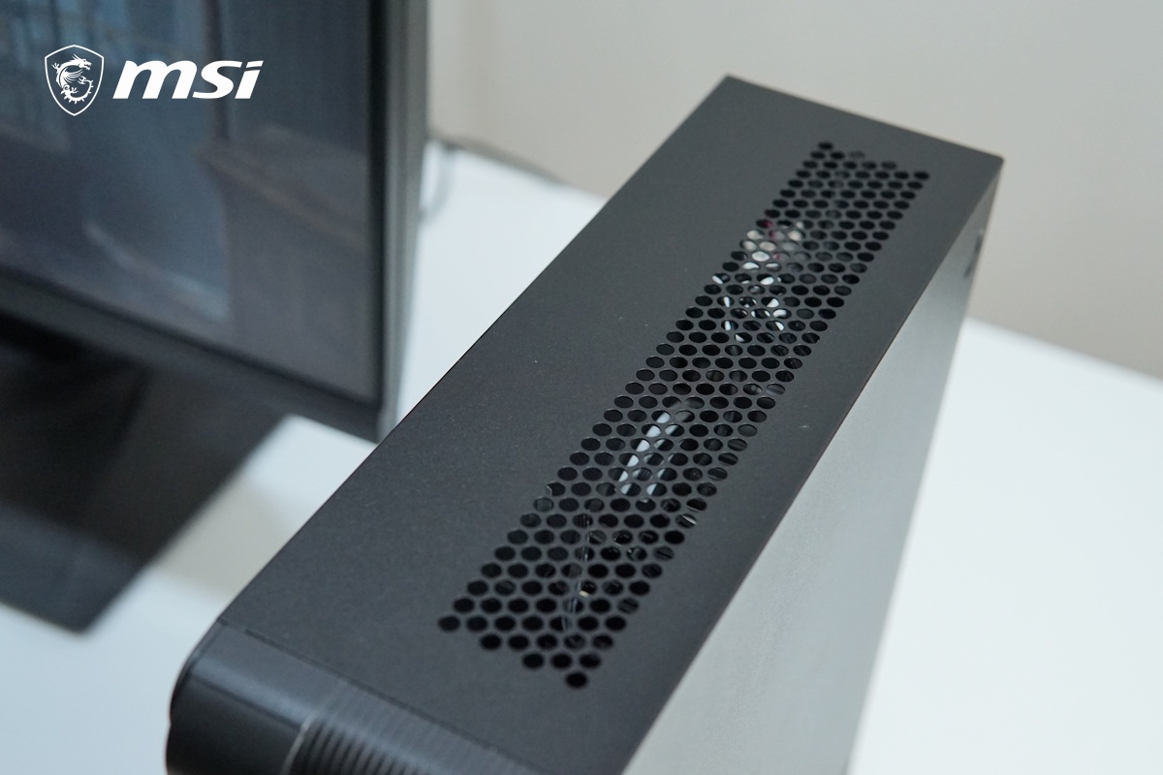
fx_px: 1454
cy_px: 388
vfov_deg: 29.9
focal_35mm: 45
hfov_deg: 43.6
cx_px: 582
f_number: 3.5
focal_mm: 30
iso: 1250
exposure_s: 1/320
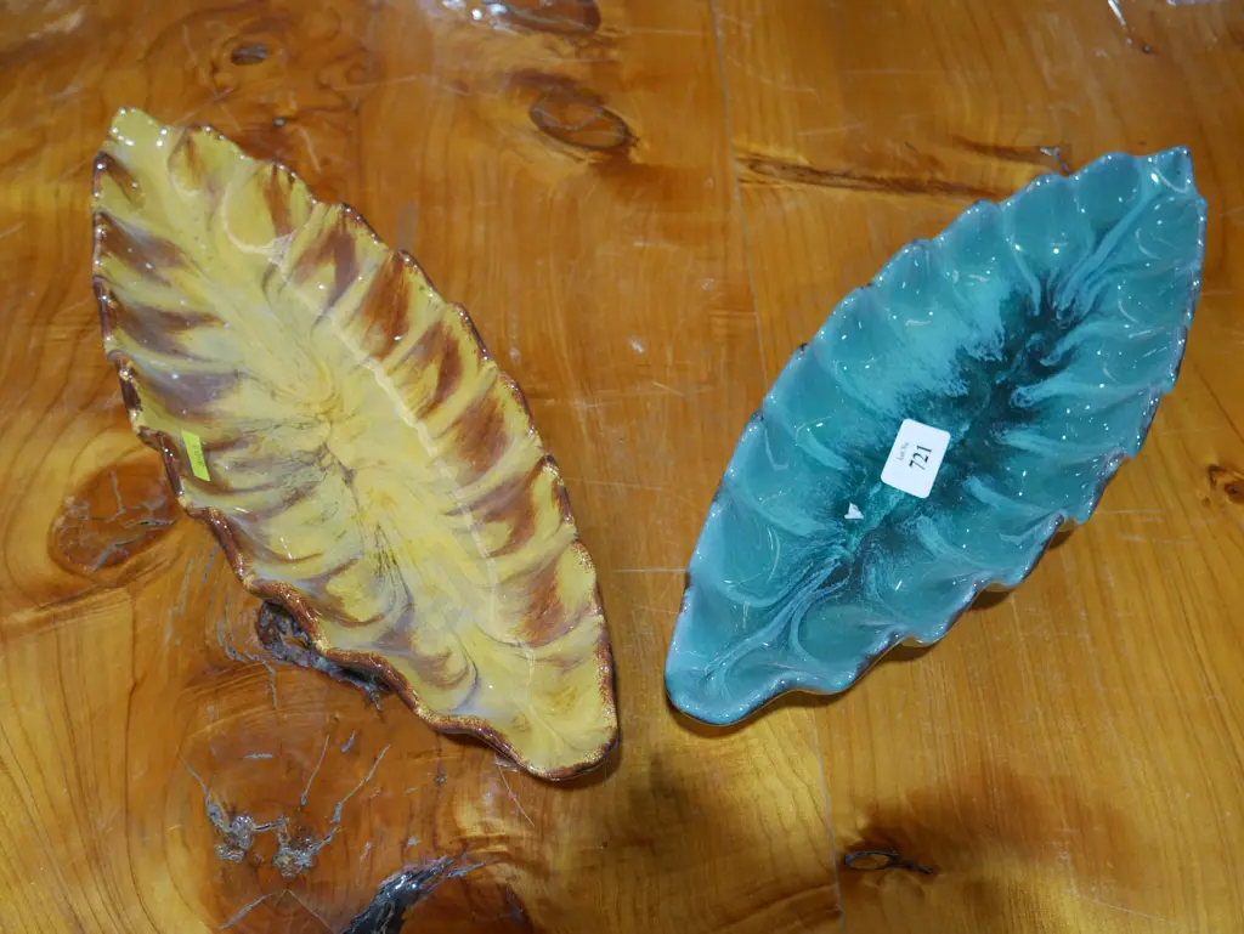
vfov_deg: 37.8
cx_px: 622
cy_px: 467
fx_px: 1366
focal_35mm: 38
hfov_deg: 49.0
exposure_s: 1/60
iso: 250
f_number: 4.1
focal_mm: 19
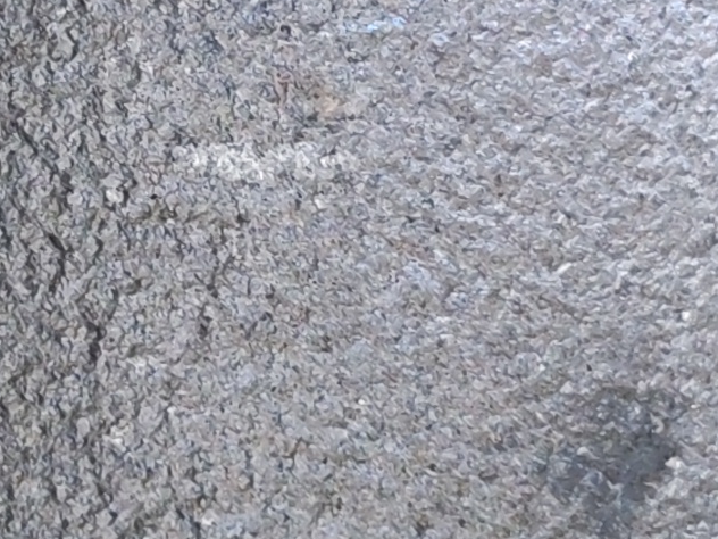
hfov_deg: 11.3
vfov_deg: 8.5
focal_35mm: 175
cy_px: 229
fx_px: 3630
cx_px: 374
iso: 1000
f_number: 1.9
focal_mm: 6.12
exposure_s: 1/100
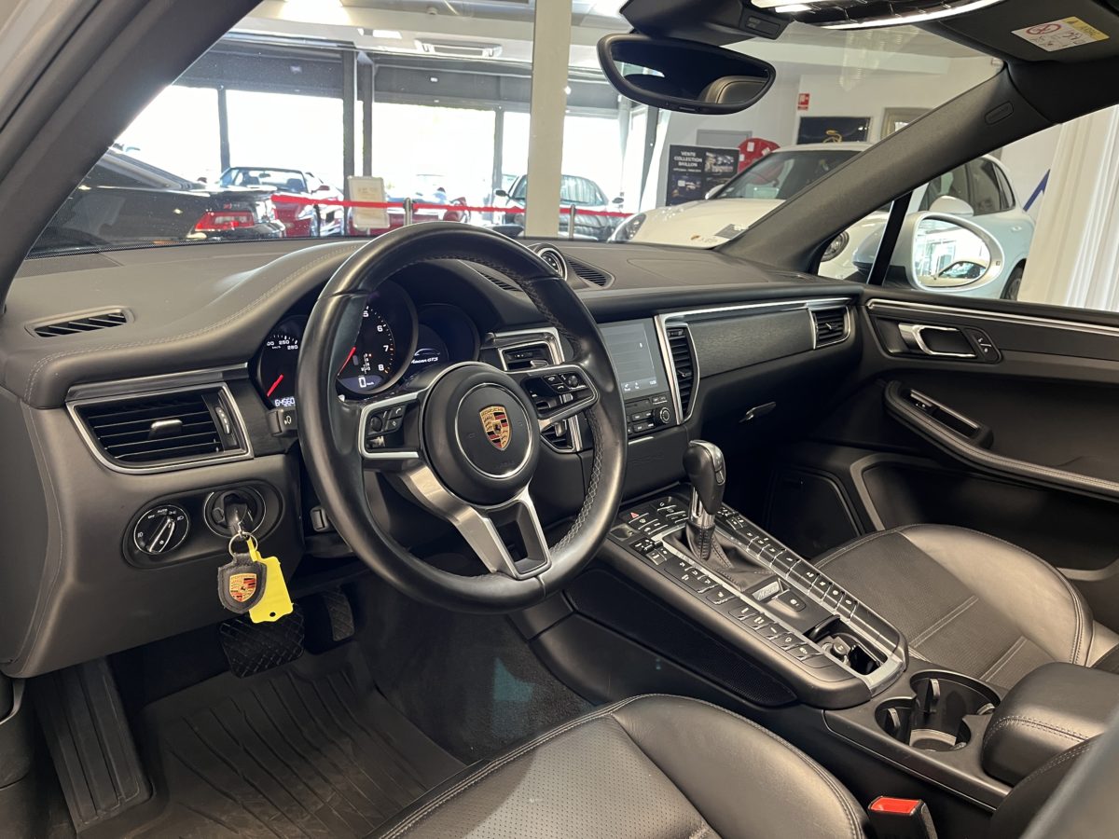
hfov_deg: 67.3
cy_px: 420
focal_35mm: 26
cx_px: 560
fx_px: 840
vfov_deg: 53.1
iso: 200
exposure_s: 1/43
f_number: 1.6
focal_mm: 5.1
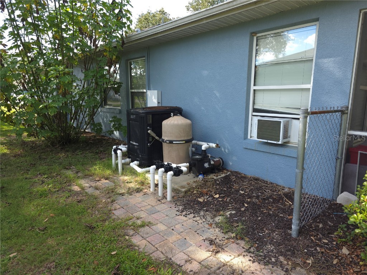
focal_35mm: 23
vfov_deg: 58.9
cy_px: 138
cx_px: 184
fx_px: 244
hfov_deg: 73.9
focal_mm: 6.3
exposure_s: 1/120
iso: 16
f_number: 1.7
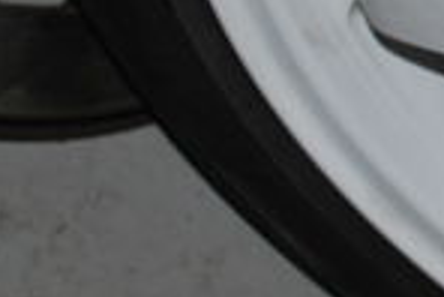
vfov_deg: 11.6
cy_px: -12
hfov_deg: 16.1
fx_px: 1444
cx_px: 657
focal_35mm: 117
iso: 100
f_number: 4
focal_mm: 18
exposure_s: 1/125
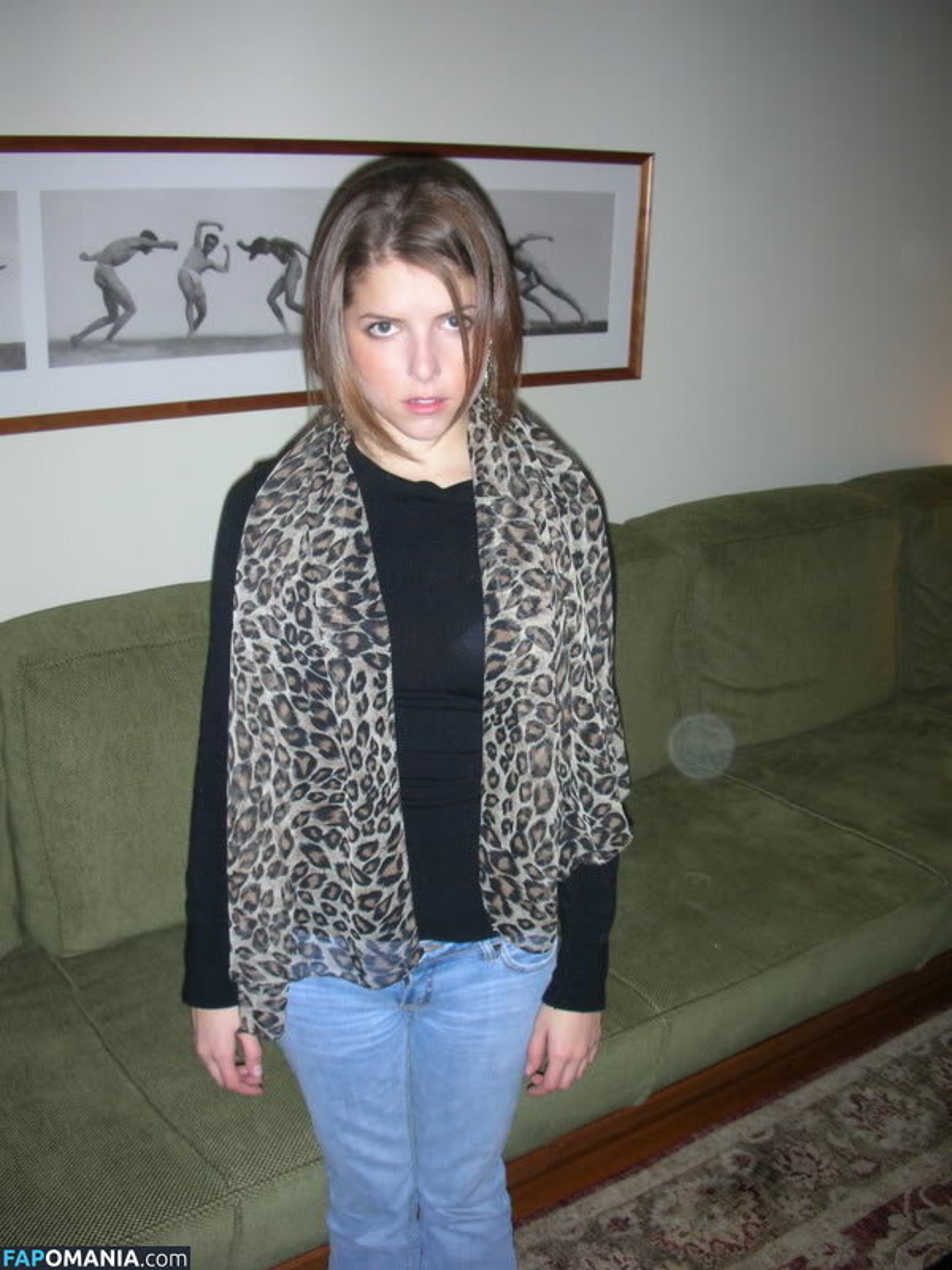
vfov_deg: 52.6
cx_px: 476
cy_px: 635
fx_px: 1283
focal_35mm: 35
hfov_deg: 40.7
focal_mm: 5.8
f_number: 3
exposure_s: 1/60.1
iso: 125
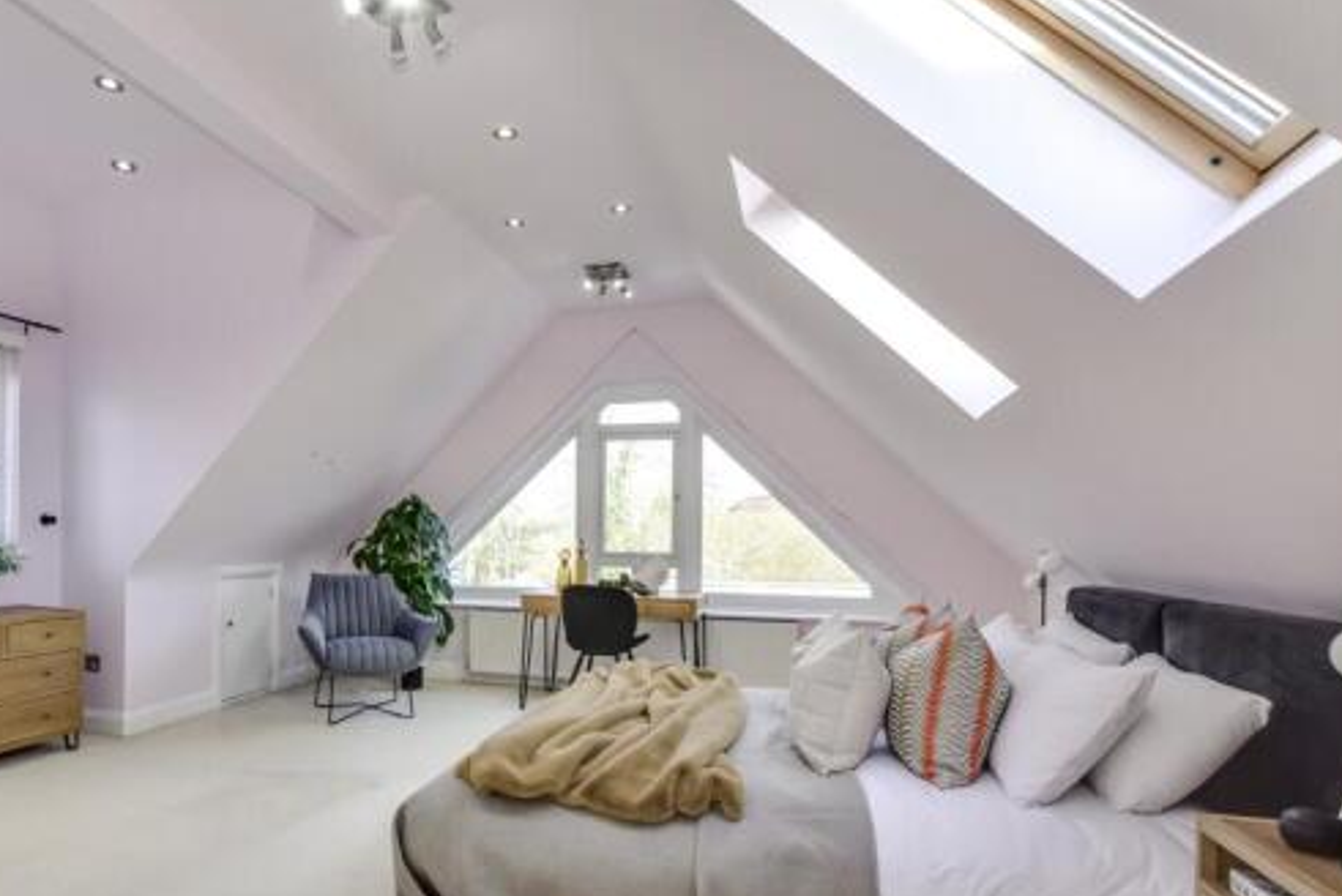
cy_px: 545
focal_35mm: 20
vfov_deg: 61.4
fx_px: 746
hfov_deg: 82.8
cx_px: 526
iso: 640
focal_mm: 10
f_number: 8
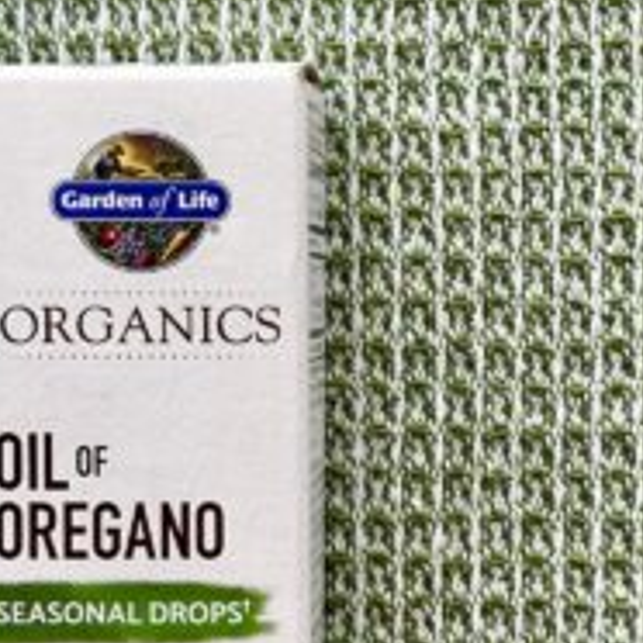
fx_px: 2396
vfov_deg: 15.2
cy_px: 477
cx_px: 472
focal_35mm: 114
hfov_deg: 15.2
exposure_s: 1/121
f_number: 1.78
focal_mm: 6.86
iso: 80
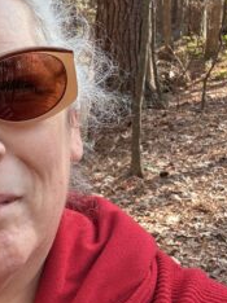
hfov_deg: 23.2
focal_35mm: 59
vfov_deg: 32.7
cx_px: -26
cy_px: 149
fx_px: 517
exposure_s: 1/121
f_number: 1.9
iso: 64
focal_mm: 2.69
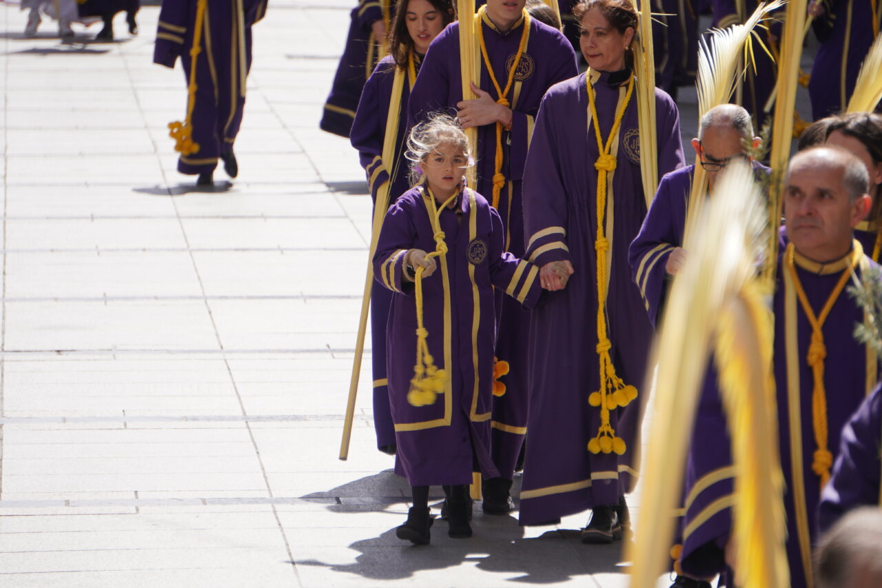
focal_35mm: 315
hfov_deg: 6.5
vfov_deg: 4.4
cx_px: 441
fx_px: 7716
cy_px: 294
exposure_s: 1/400
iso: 160
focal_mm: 210
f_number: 6.3
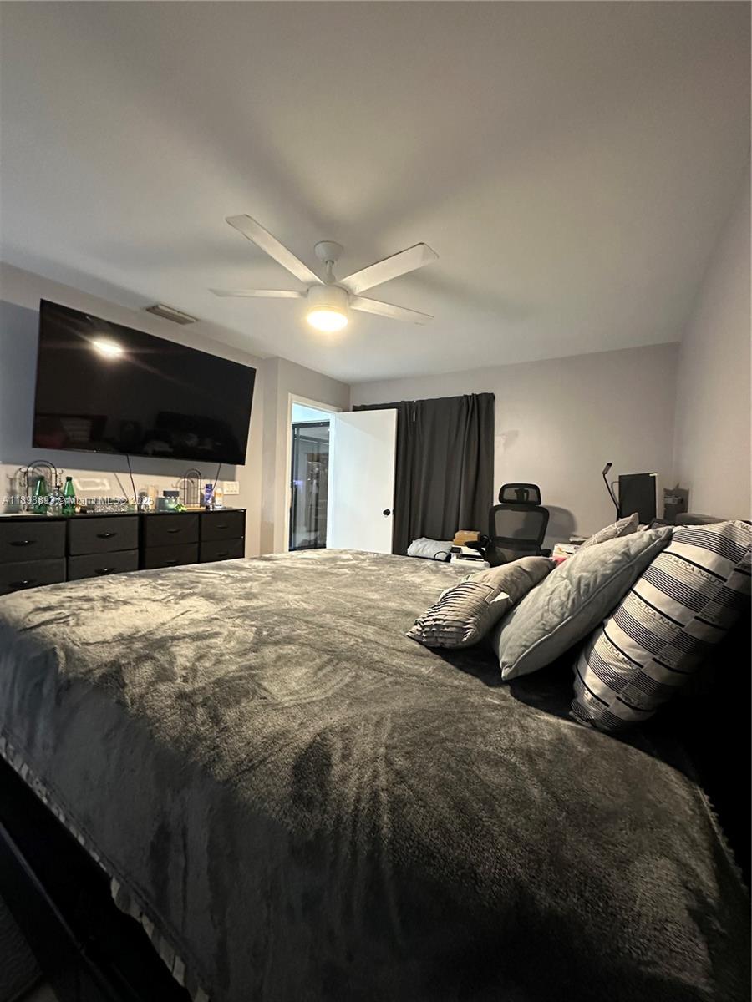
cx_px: 376
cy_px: 501
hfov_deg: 85.7
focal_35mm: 14
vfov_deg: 102.1
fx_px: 406
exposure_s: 1/60
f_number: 2.2
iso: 800
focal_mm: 2.22
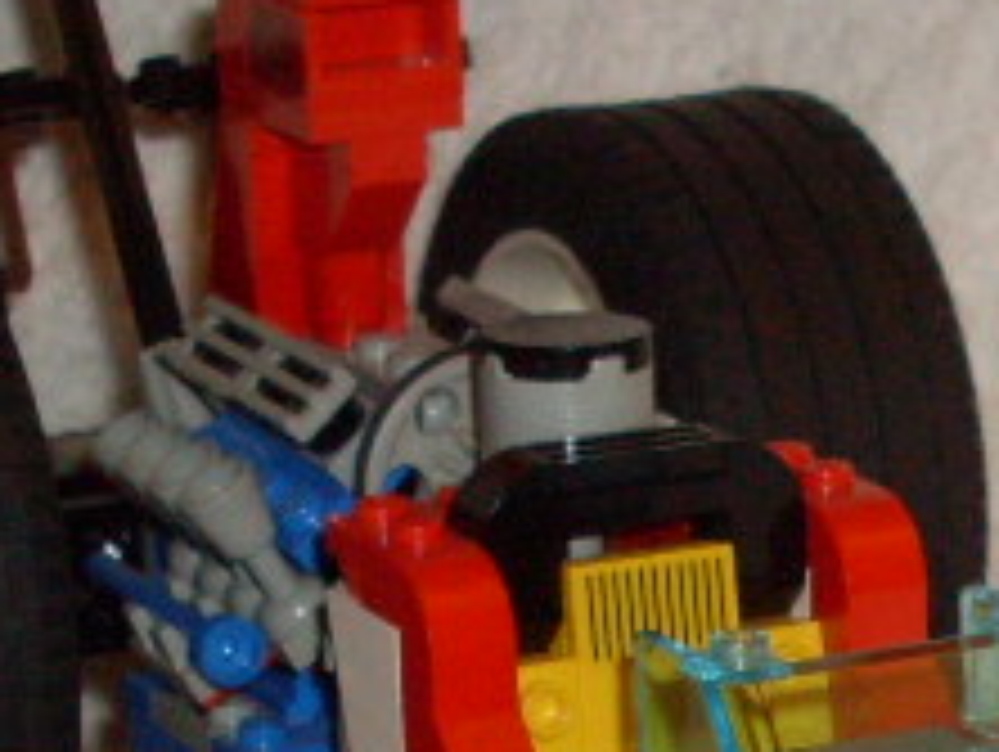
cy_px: 955
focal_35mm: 175
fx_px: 5056
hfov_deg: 11.0
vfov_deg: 8.4
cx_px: 1287
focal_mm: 6.3
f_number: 2.8
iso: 100
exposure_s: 1/45
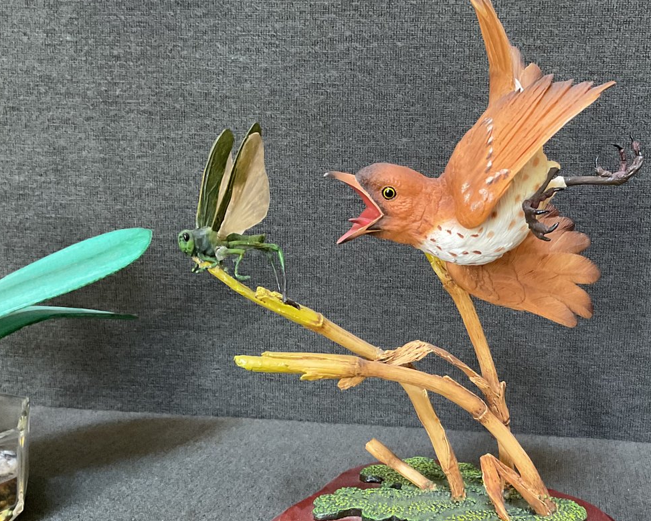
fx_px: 848
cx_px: 476
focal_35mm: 44
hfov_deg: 41.0
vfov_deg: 34.1
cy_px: 313
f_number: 1.8
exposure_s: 1/30
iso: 250
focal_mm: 3
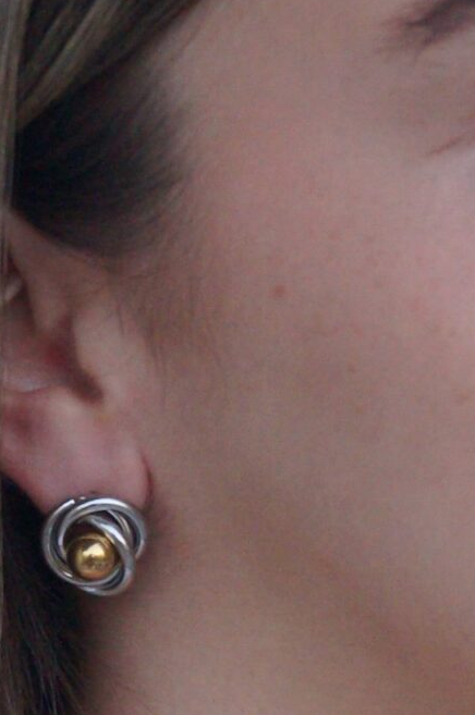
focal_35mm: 143
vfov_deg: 14.3
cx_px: 93
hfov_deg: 9.5
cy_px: 544
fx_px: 2839
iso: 3200
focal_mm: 35
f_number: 5
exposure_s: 1/160
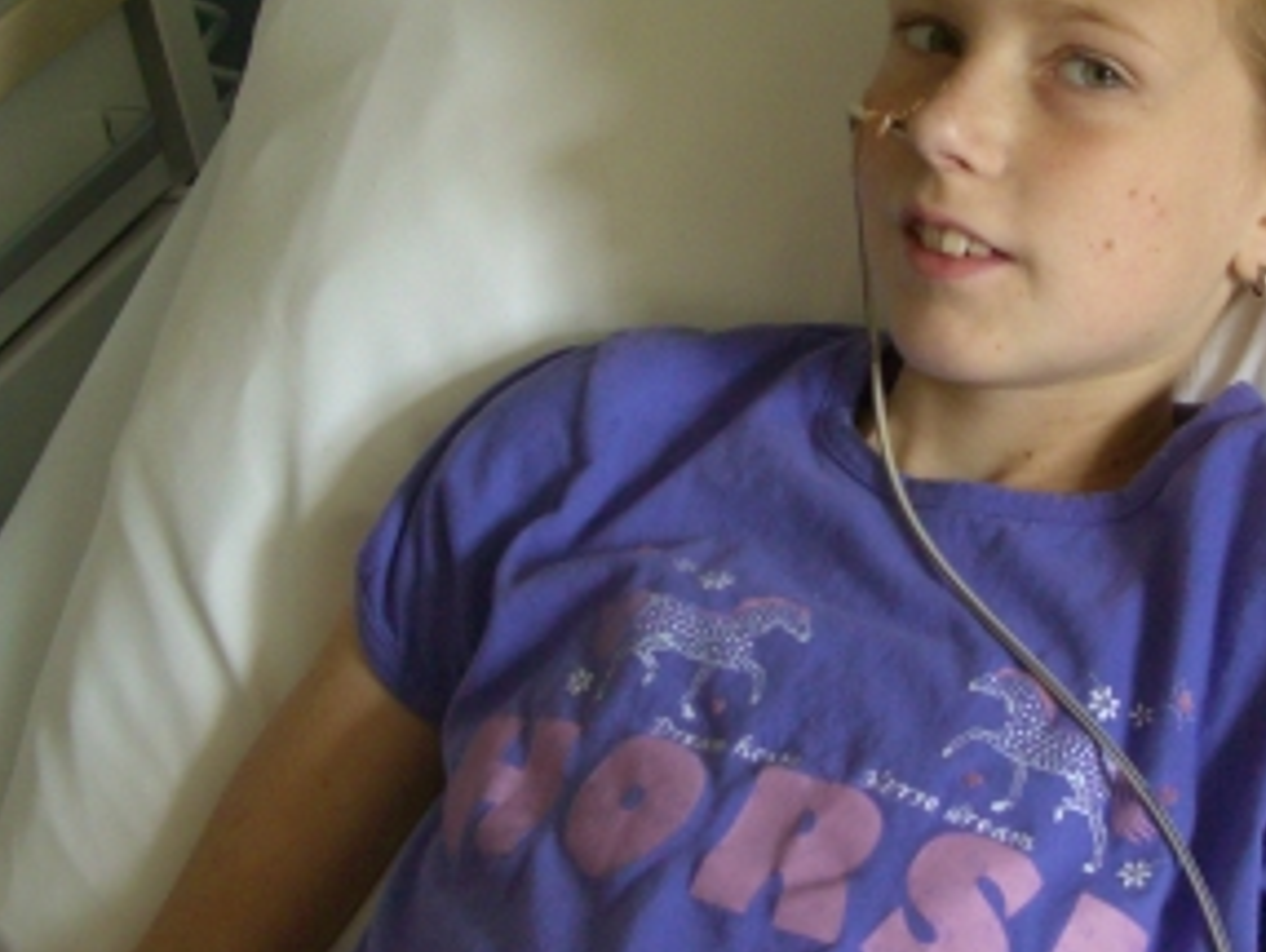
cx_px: 872
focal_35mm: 85
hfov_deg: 22.9
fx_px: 3111
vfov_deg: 17.3
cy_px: 306
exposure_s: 1/80
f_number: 2.8
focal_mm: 7.9
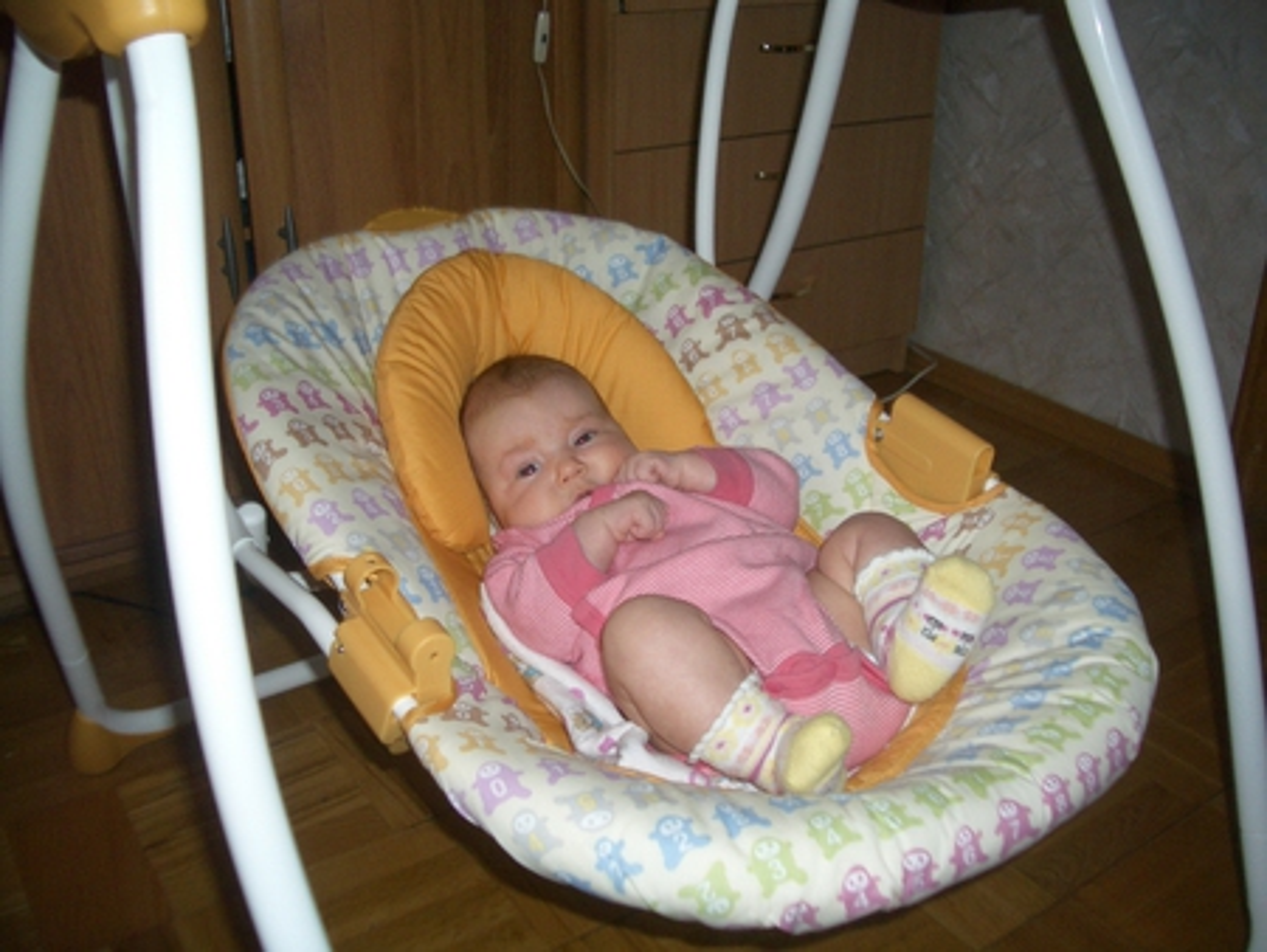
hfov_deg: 52.6
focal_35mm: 35
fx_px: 1282
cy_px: 476
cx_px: 634
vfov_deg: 40.7
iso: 100
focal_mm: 5.8
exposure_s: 1/60
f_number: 2.6
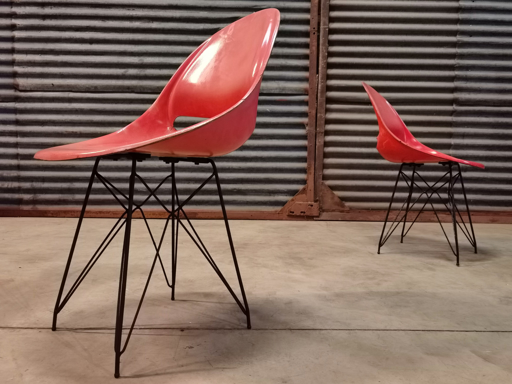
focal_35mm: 28
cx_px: 256
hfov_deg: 63.4
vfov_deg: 49.7
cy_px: 192
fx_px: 414
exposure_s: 1/25
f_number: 1.9
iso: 500
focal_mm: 6.71
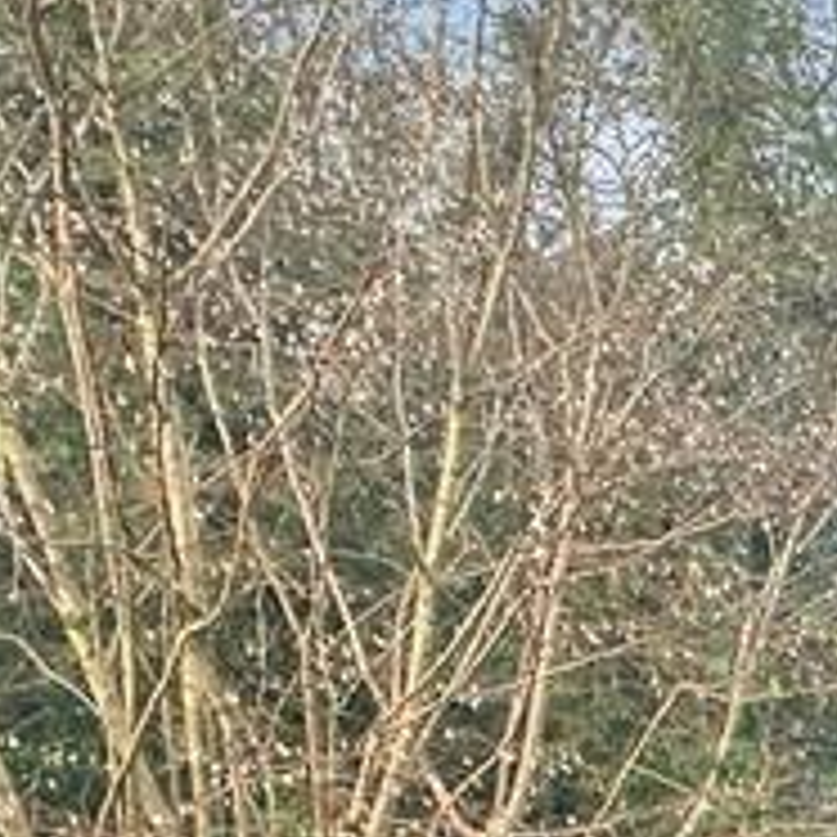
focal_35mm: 68
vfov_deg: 22.8
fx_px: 1860
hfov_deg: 16.9
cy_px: 1060
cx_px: 1778
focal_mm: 2.22
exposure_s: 1/99
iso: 100
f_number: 2.2
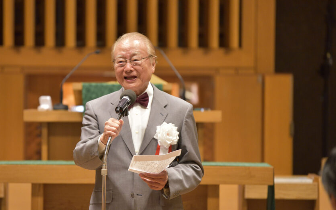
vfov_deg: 5.3
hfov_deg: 8.4
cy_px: 109
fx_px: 2280
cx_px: 135
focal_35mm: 249
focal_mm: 200
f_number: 2.8
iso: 1000
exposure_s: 1/50
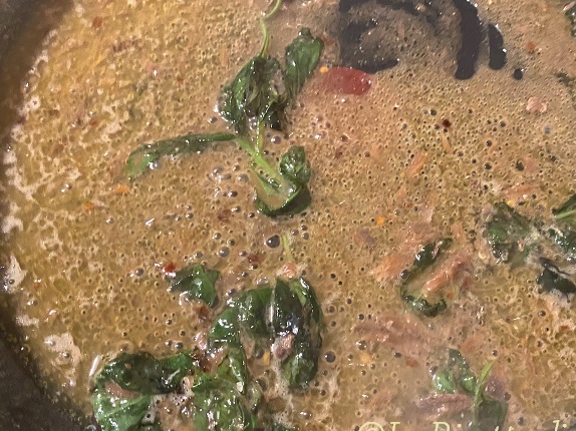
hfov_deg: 53.2
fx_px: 566
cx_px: 372
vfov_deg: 41.8
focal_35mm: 34
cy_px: 217
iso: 640
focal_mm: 4.25
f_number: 1.8
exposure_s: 1/33
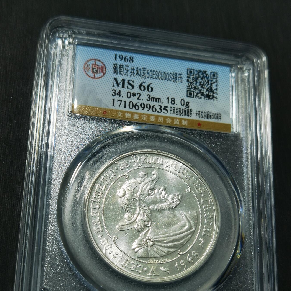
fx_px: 609
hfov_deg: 26.9
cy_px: 177
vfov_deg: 26.8
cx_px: 145
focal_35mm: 64
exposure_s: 1/100
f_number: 1.9
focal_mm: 6.67
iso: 50
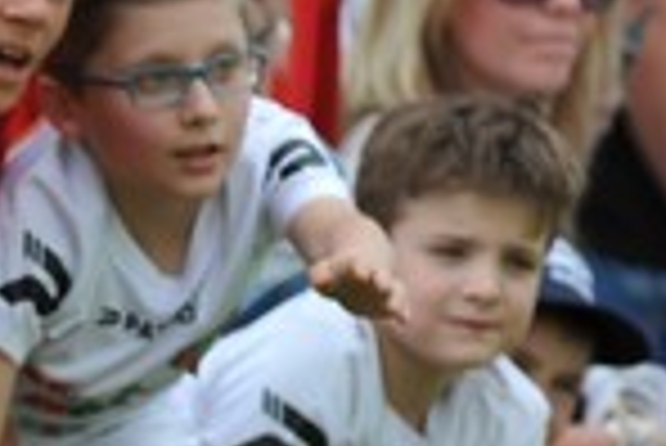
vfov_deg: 1.3
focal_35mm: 1080
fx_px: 19999
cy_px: 171
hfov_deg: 1.9
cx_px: -652
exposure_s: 1/1000
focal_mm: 200
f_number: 4
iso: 200
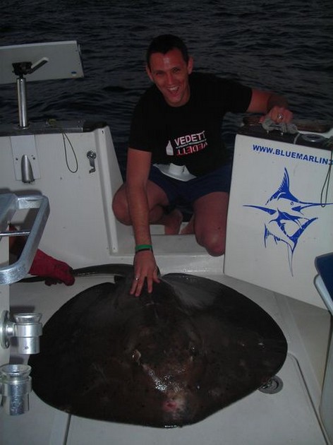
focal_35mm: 38
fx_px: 488
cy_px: 222
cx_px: 166
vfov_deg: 49.0
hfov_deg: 37.7
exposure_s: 1/60.1
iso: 50
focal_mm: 6.3
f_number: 3.2
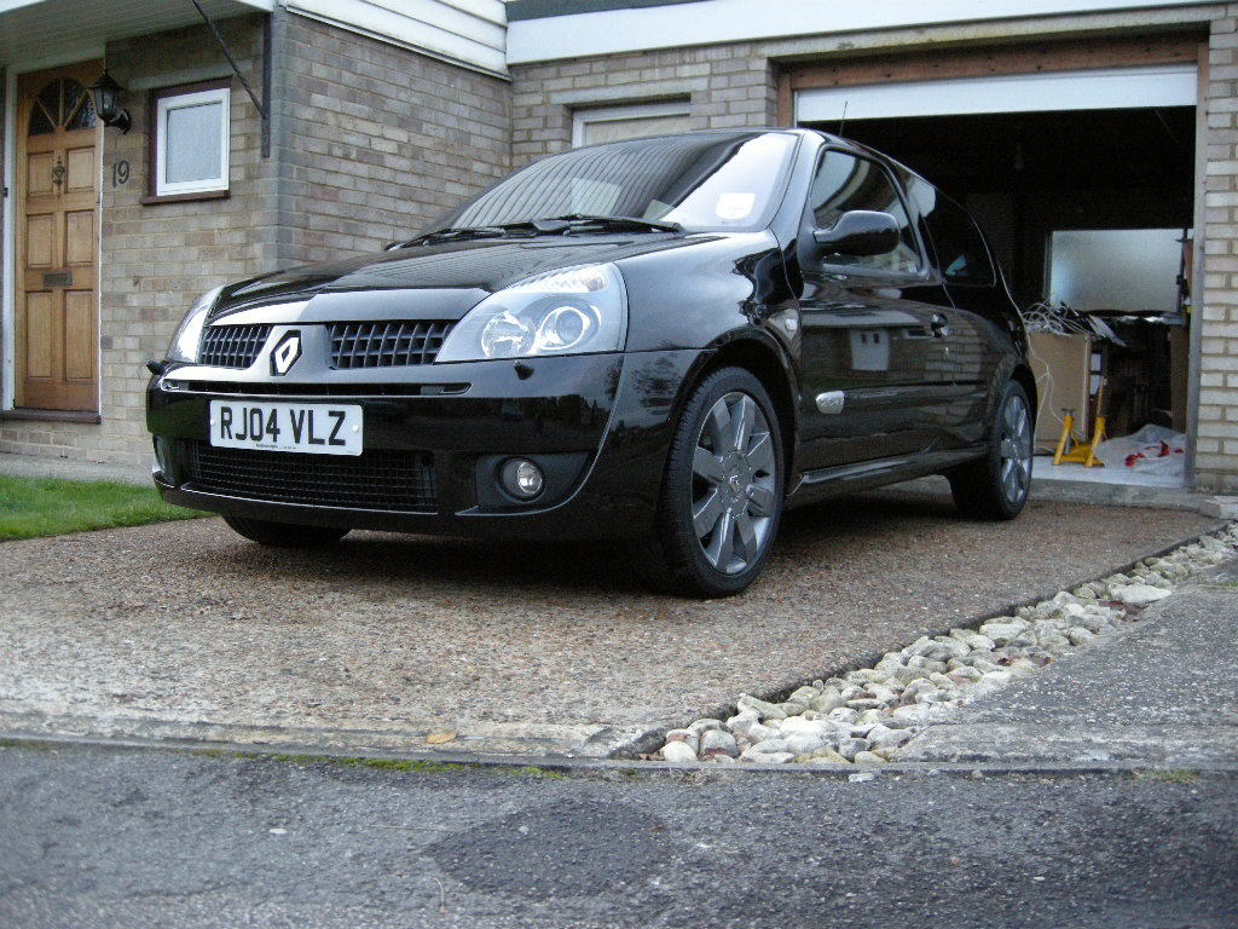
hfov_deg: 52.6
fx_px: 1252
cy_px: 464
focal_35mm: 35
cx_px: 619
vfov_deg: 40.7
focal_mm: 7.5
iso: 400
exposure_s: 1/45
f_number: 2.7
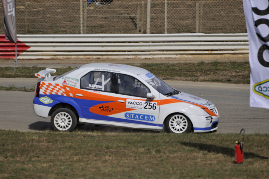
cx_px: 134
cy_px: 90
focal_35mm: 450
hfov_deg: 4.6
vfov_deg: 3.0
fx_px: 3358
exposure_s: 1/1000
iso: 200
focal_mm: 300
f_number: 6.3
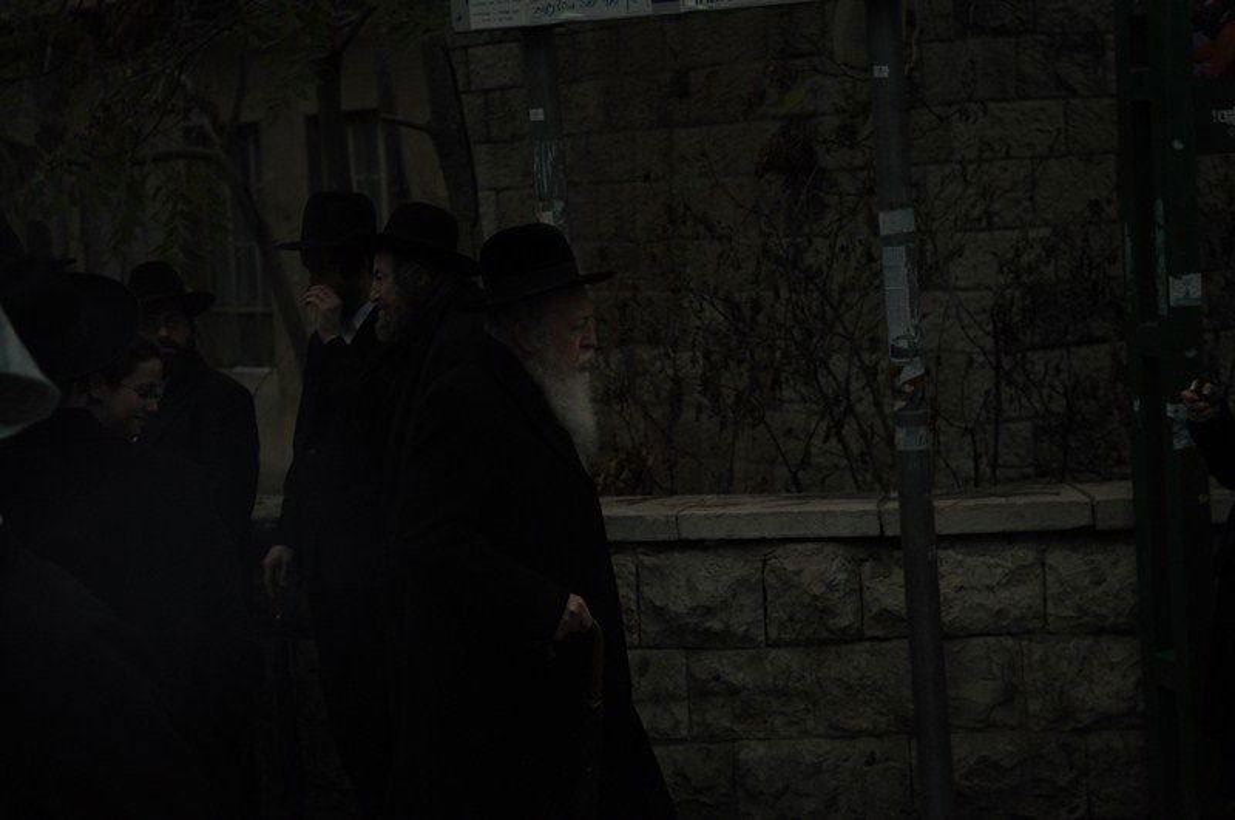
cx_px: 618
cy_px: 410
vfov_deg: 16.5
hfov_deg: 24.7
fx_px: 2826
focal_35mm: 82
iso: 500
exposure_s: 1/2000
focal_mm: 55
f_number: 2.8
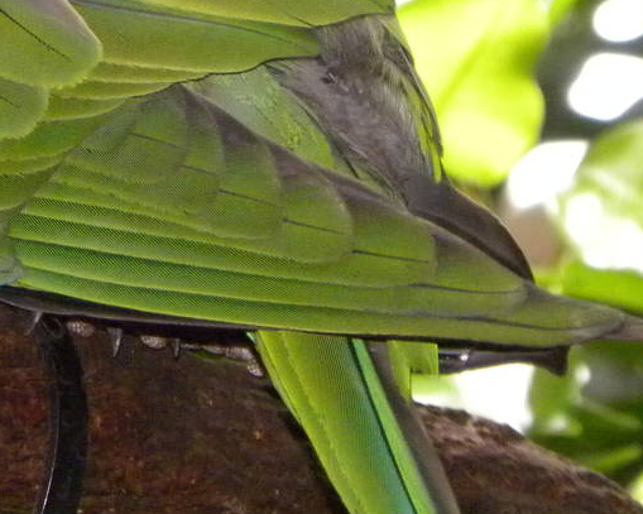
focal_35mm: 651
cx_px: -67
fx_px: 12386
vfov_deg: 2.4
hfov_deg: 3.0
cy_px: -27
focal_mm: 37.7
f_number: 4.5
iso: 400
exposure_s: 1/30
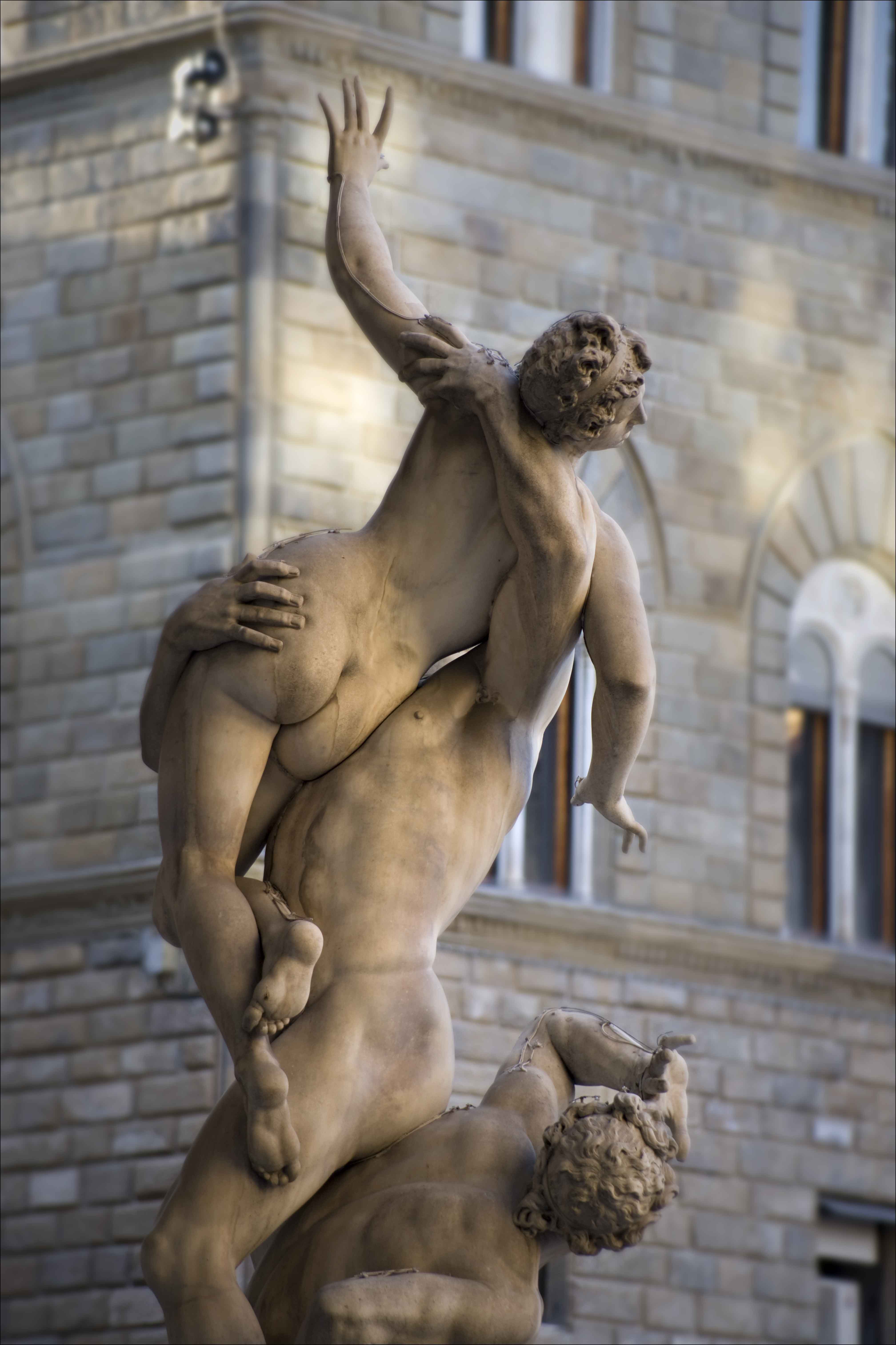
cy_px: 672
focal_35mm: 200
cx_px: 448
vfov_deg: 10.3
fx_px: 7466
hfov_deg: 6.9
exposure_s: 1/60
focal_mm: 200
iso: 200
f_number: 5.6
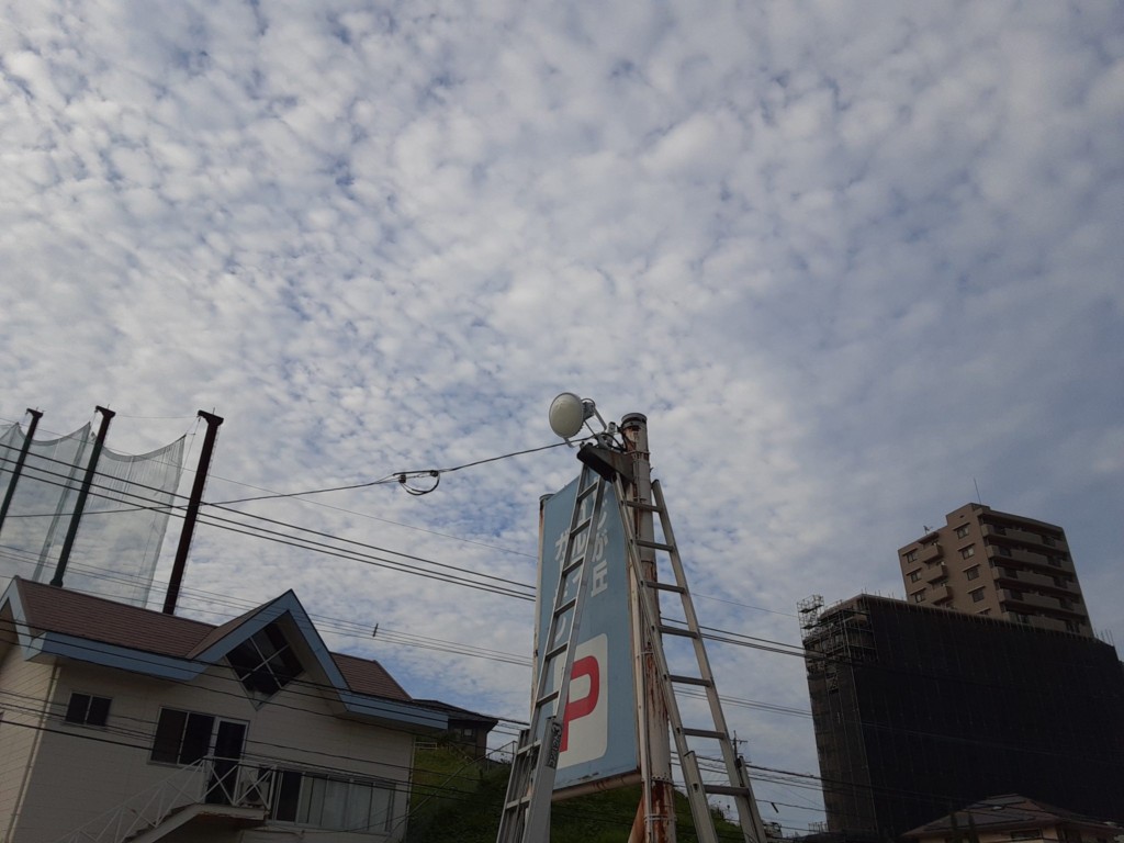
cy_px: 422
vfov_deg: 51.4
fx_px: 877
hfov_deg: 65.3
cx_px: 562
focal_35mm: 27
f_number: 1.9
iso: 40
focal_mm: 2.91
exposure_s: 1/2217
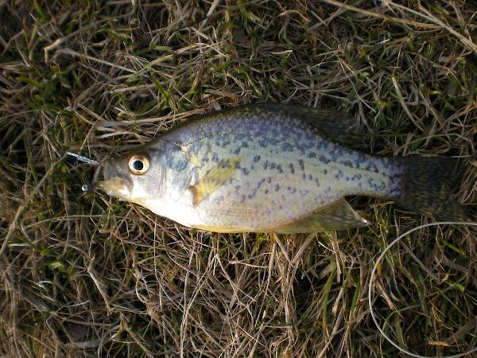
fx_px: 524
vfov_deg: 37.7
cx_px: 238
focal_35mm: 38
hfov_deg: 49.0
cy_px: 179
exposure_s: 1/186
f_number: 3.1
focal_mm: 6.3
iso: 64
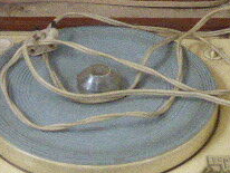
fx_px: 825
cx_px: 153
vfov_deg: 11.9
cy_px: 31
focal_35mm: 124
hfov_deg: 15.8
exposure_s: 1/100
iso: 1600
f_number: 3.9
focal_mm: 6.9
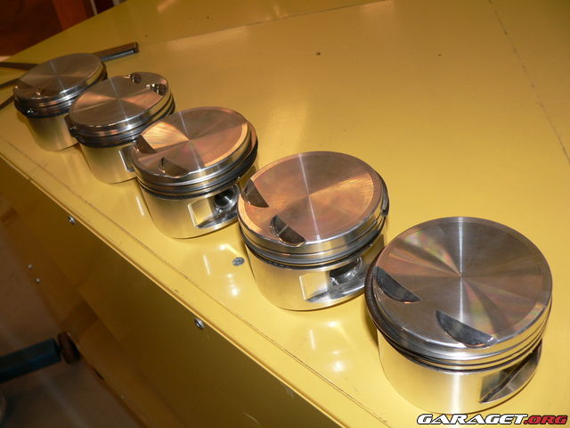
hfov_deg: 51.4
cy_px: 214
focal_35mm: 36
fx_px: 593
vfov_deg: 39.7
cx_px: 285
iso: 100
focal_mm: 6
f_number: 2.8
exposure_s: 1/60
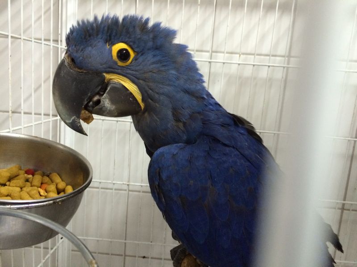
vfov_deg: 48.2
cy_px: 134
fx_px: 299
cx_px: 178
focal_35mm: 29
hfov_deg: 61.7
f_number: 2.2
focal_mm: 4.15
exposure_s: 1/30
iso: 250
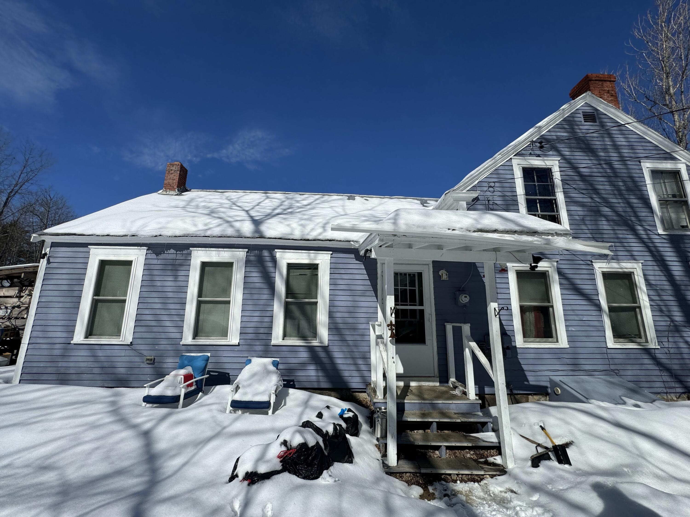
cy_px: 258
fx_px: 279
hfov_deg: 102.1
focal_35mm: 14
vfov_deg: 85.7
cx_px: 345
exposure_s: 1/4630
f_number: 2.2
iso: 40
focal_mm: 2.22
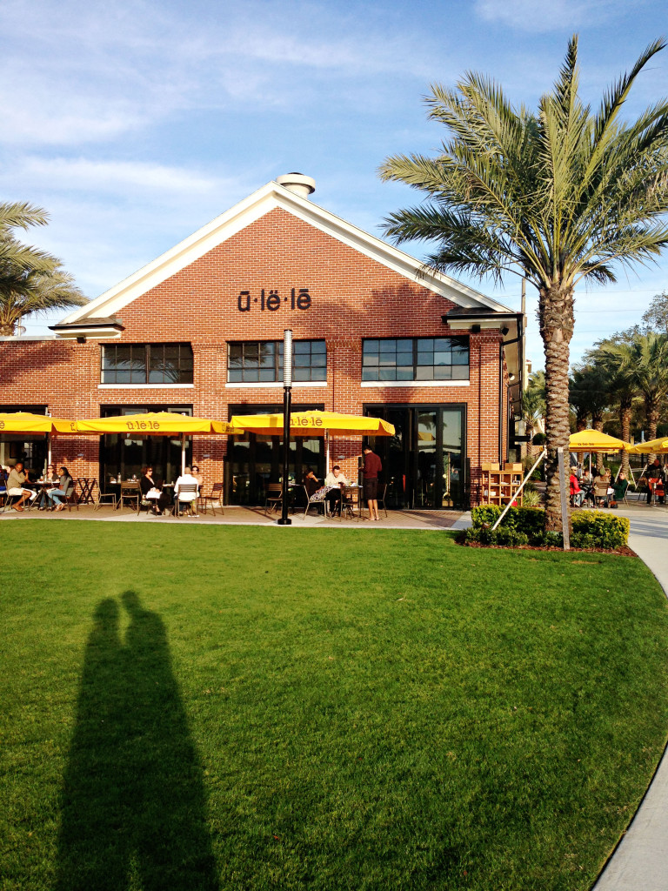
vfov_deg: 55.4
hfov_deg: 42.9
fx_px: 849
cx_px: 334
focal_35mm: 33
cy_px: 446
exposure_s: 1/733
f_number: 2.4
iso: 50
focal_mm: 4.12
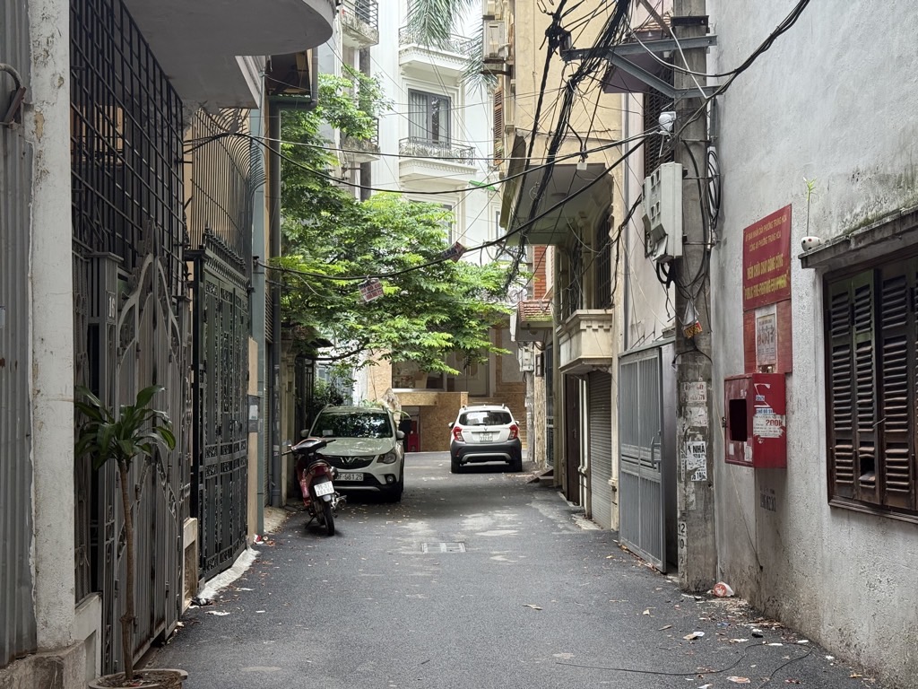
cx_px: 459
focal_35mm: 48
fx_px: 1273
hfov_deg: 39.7
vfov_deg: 30.3
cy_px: 344
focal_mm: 6.76
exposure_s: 1/141
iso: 100
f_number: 1.78
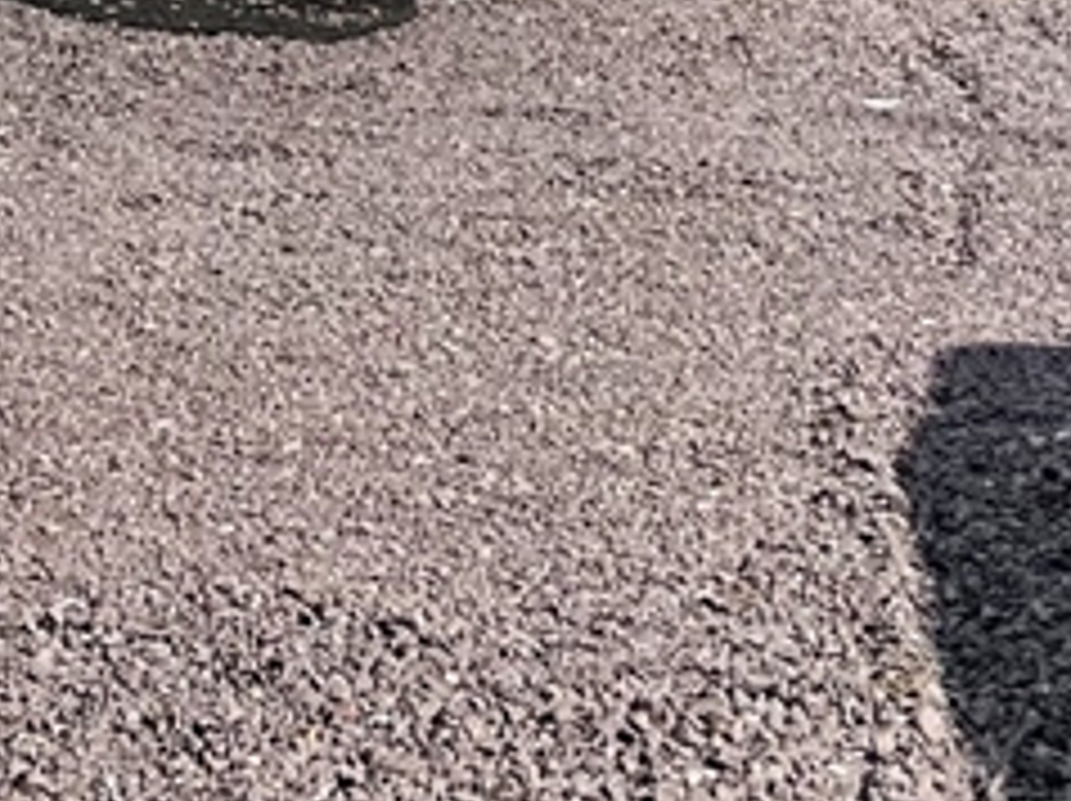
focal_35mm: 112
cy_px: -788
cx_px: 166
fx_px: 3462
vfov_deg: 11.8
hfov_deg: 17.4
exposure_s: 1/6579
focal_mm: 5.7
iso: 50
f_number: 1.5
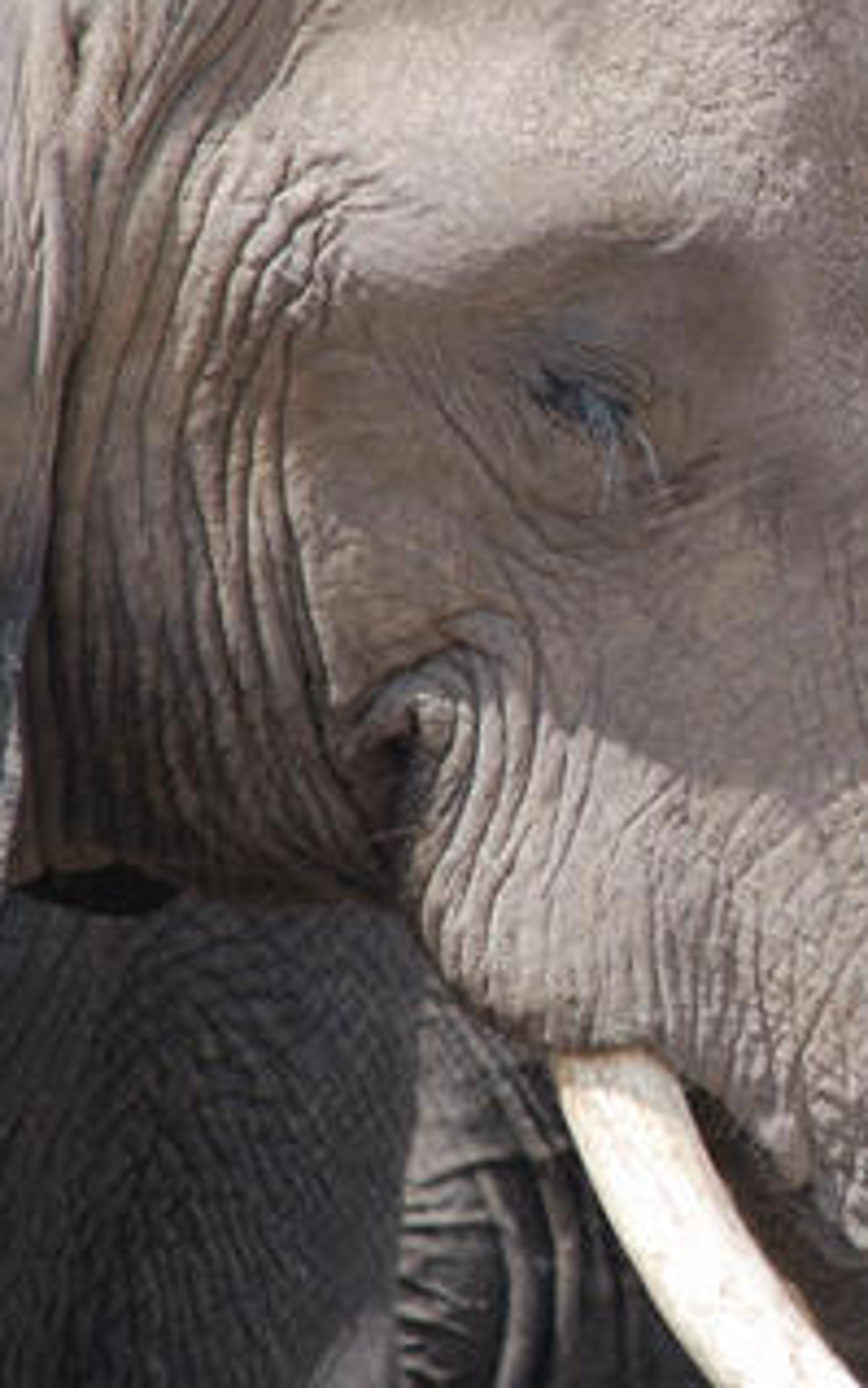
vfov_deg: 1.6
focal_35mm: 1347
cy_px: 663
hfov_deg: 1.0
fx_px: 50937
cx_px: 885
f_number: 5.6
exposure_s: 1/200
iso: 100
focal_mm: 400
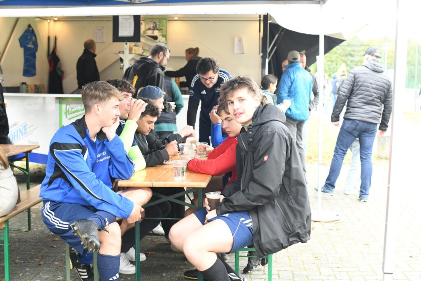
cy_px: 140
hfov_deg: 39.6
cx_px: 210
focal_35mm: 50
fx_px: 585
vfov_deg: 27.0
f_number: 5.6
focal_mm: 50
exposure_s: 1/800
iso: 6400
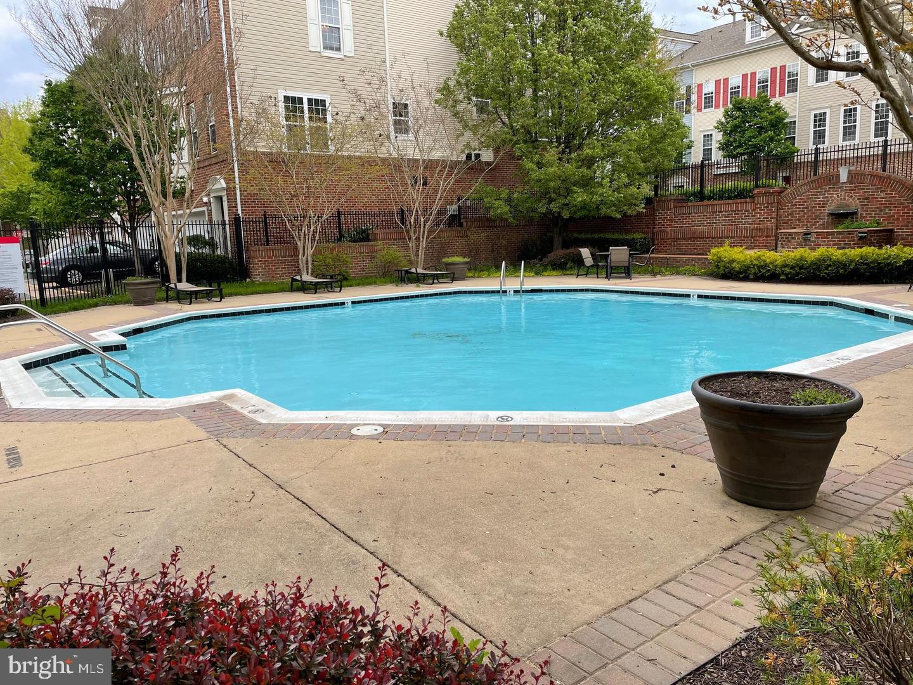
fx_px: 686
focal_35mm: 26
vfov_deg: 53.1
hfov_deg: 67.3
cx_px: 456
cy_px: 342
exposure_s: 1/433
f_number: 1.6
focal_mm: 4.2
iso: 32
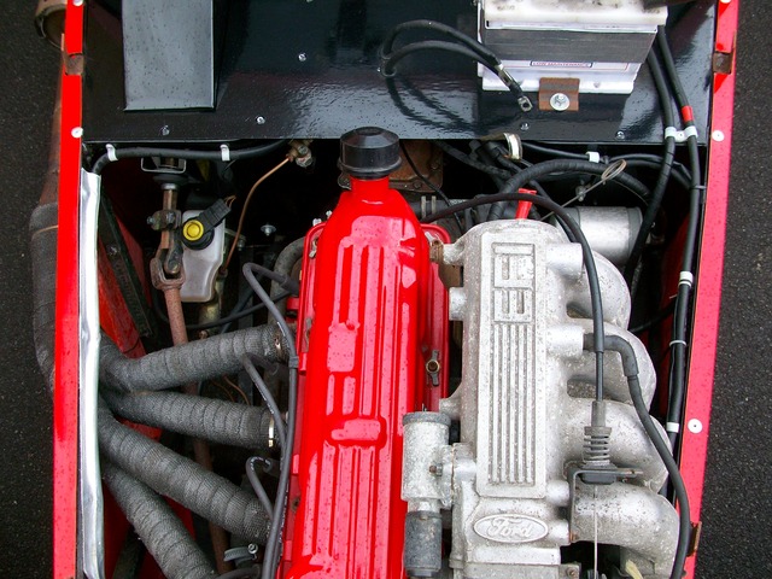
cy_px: 290
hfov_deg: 54.0
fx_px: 758
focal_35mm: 34
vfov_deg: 41.8
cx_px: 386
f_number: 2.8
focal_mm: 5.7
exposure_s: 1/185
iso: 80
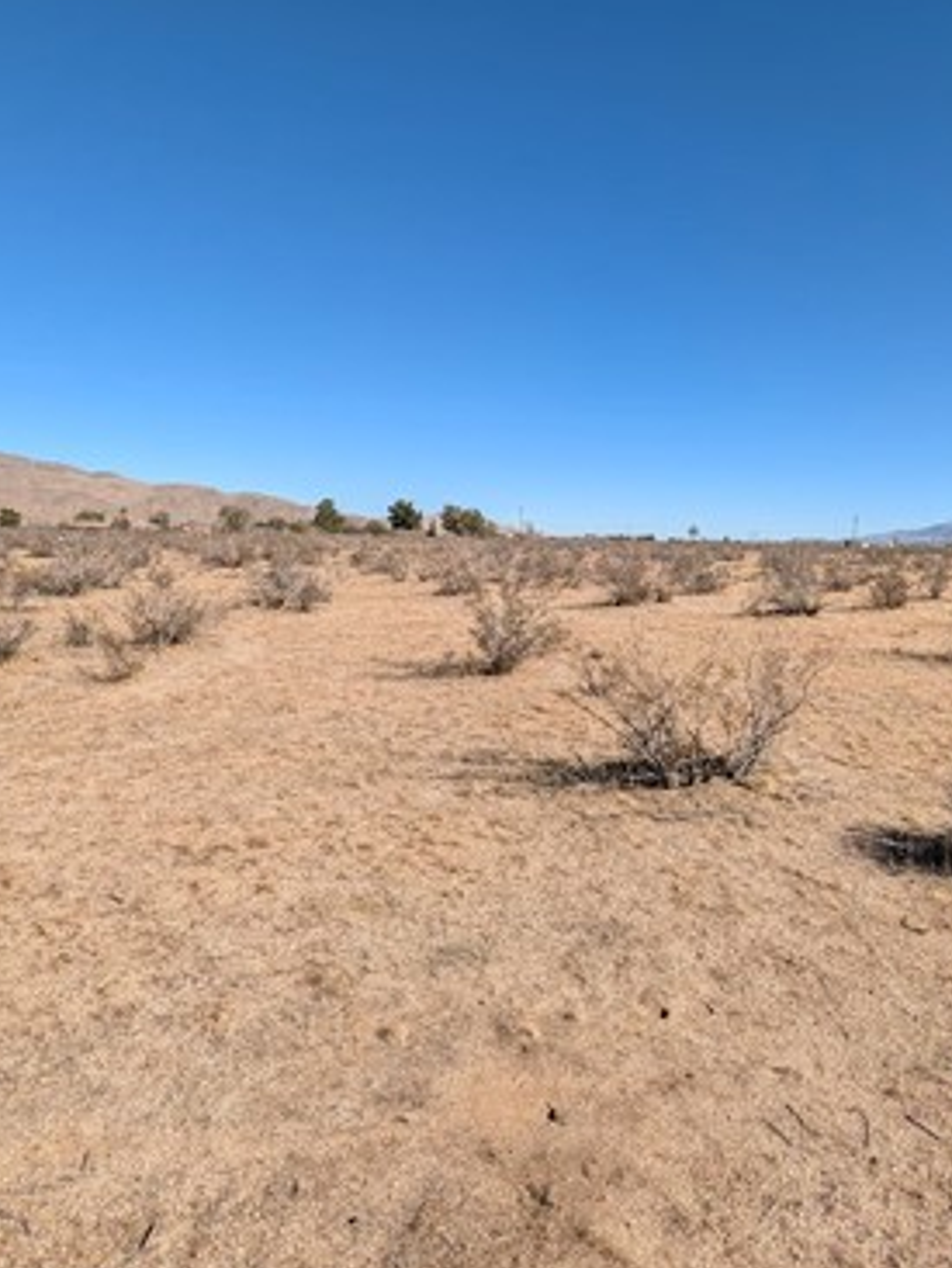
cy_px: 534
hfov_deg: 62.3
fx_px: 769
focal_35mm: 21
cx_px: 613
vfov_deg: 78.4
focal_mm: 2.23
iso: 40
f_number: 1.95
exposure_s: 1/2004
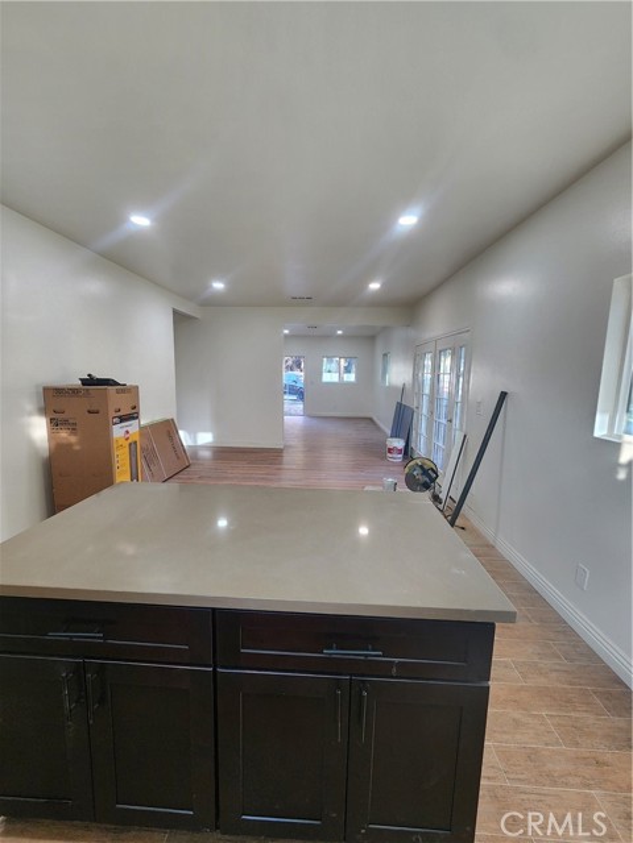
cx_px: 316
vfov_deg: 106.2
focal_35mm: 13
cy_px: 422
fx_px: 317
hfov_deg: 89.9
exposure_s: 1/60
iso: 200
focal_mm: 2.2
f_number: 2.2
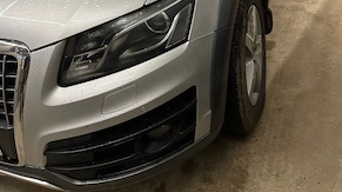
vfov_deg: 29.9
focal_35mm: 36
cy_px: -12
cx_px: 168
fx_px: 326
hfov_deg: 55.3
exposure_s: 1/50
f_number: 1.78
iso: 400
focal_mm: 6.86
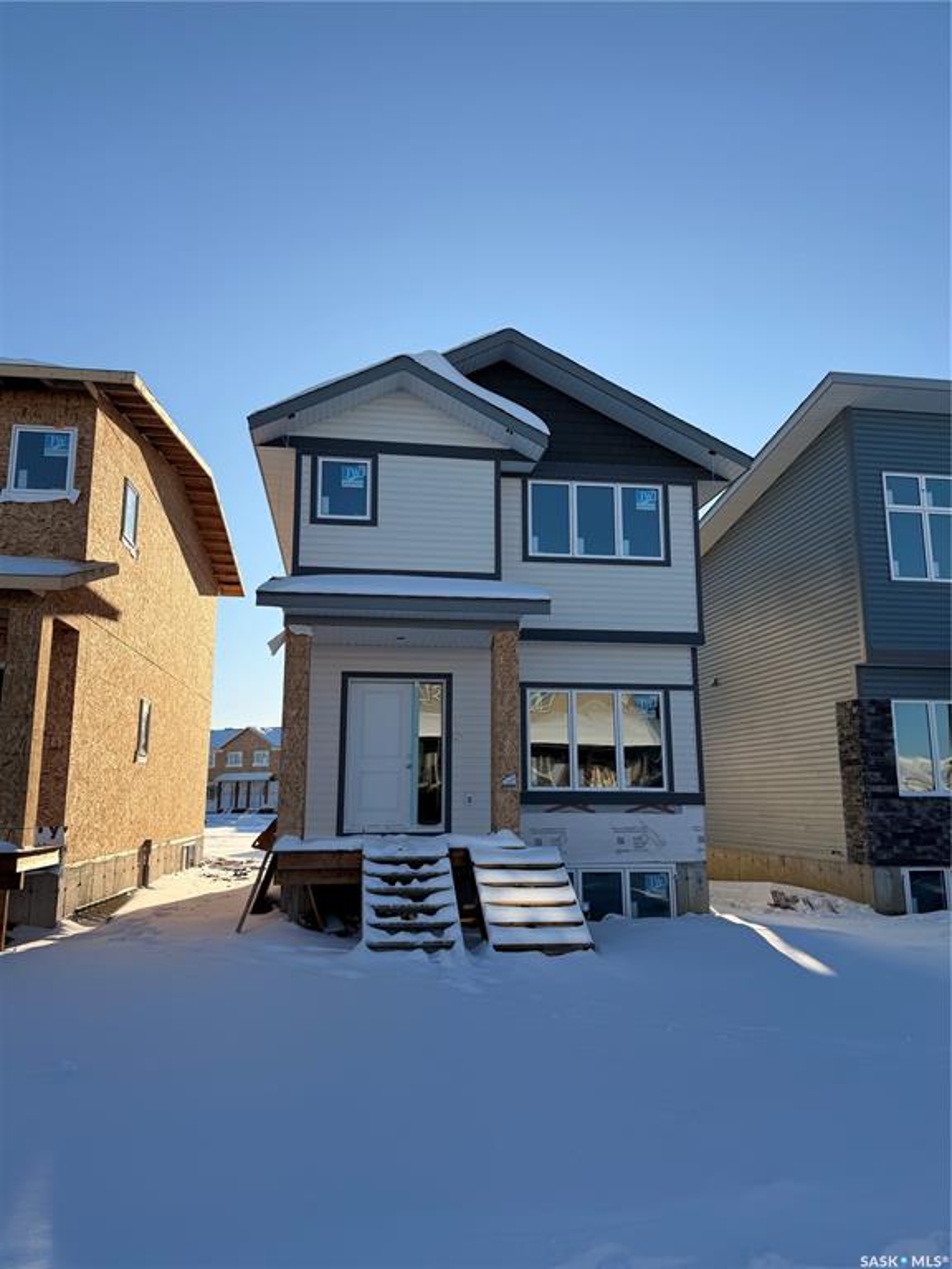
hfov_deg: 56.8
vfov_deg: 71.6
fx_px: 880
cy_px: 634
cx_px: 476
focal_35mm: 24
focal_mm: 6.76
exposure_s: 1/4673
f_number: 1.78
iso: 80
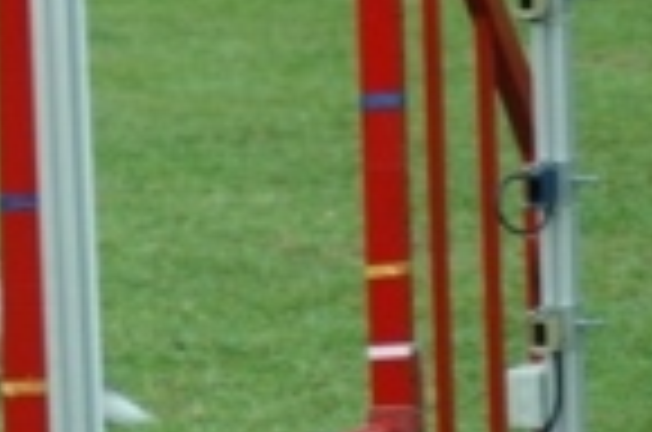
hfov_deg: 4.9
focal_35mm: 418
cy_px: 288
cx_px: -319
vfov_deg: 3.3
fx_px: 7554
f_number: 4.2
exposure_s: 1/800
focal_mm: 90
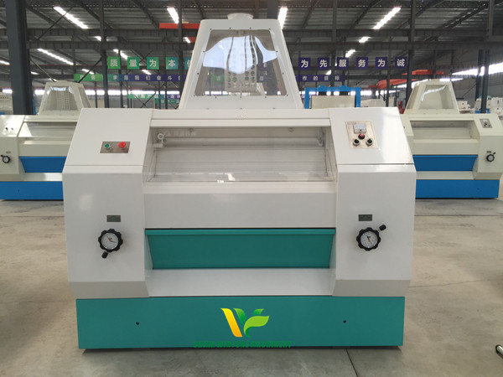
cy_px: 188
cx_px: 252
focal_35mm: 29
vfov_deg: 48.2
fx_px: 421
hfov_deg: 61.7
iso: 40
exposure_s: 1/100
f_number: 2.2
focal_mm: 4.15
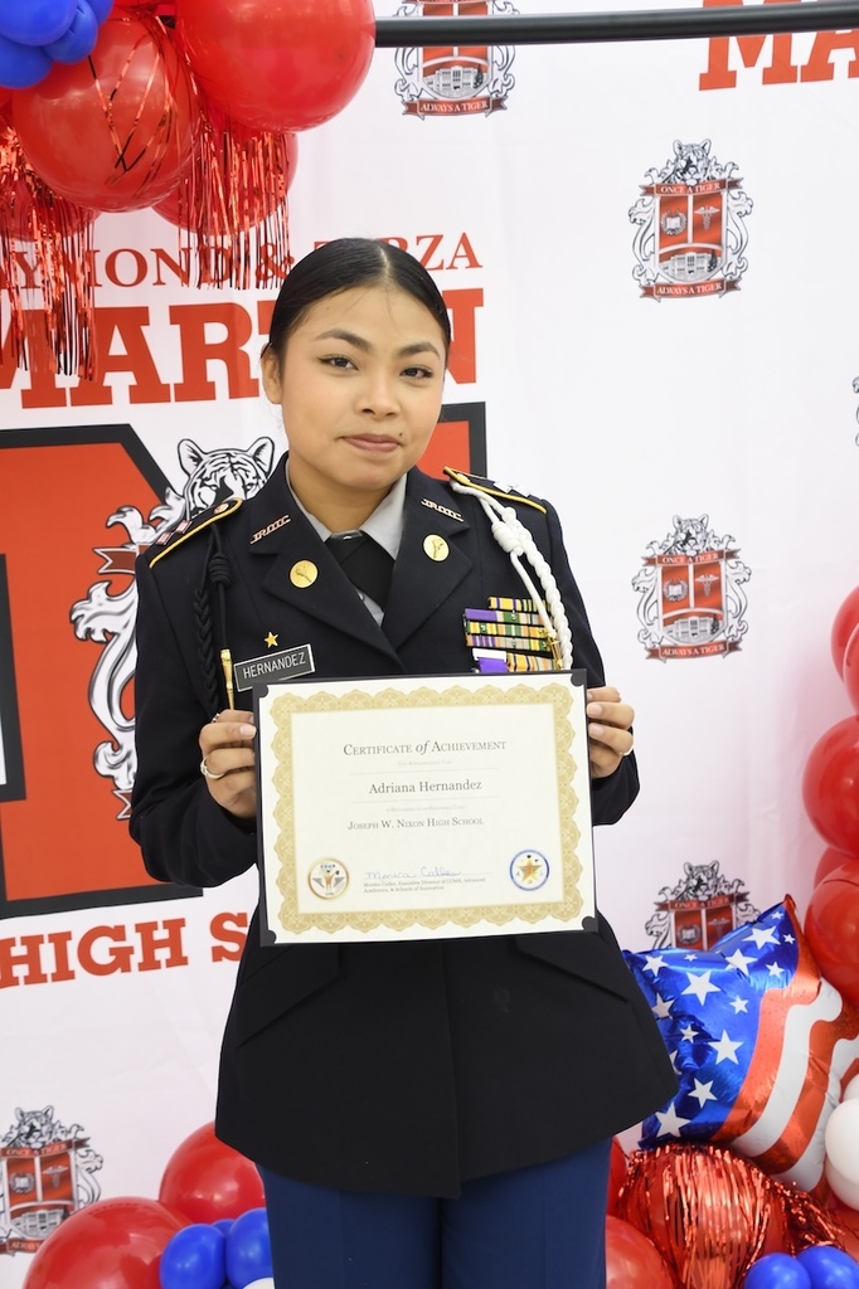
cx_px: 430
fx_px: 1862
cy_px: 644
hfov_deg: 26.0
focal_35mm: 52
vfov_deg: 38.2
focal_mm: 35
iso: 500
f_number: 4.2
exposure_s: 1/40
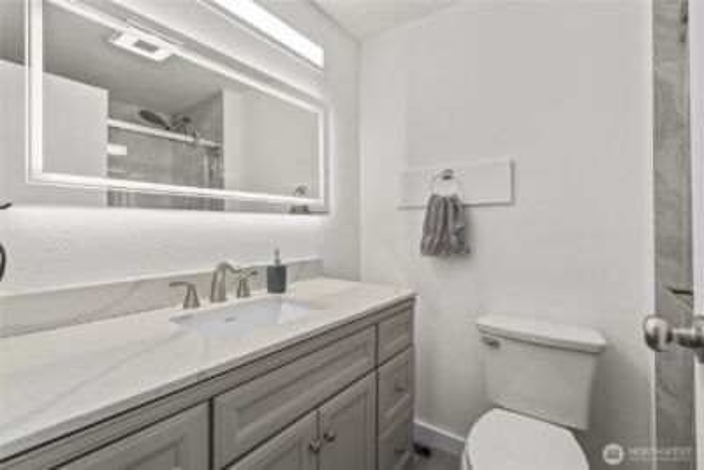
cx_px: 352
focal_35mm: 16
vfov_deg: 73.8
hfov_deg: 96.7
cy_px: 235
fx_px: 313
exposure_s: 1/20
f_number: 9
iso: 320
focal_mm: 16
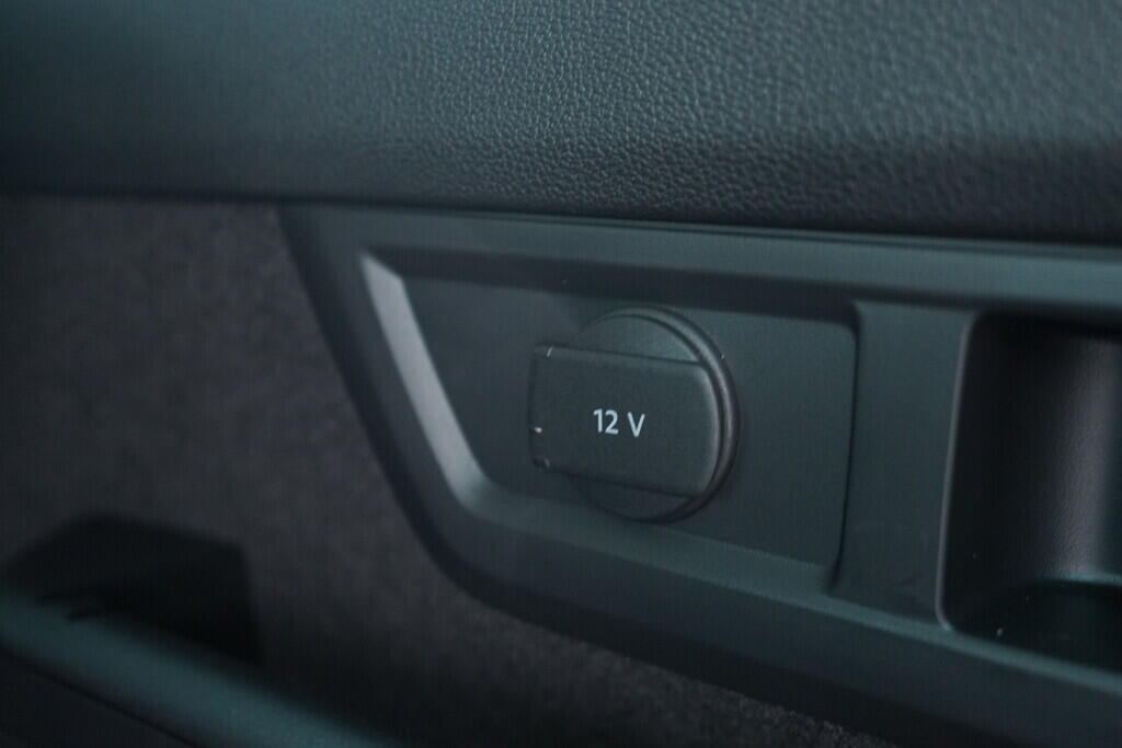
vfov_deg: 36.9
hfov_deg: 53.1
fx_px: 1122
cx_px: 561
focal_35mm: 36
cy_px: 374
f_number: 2.8
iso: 2000
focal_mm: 24
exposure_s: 1/40
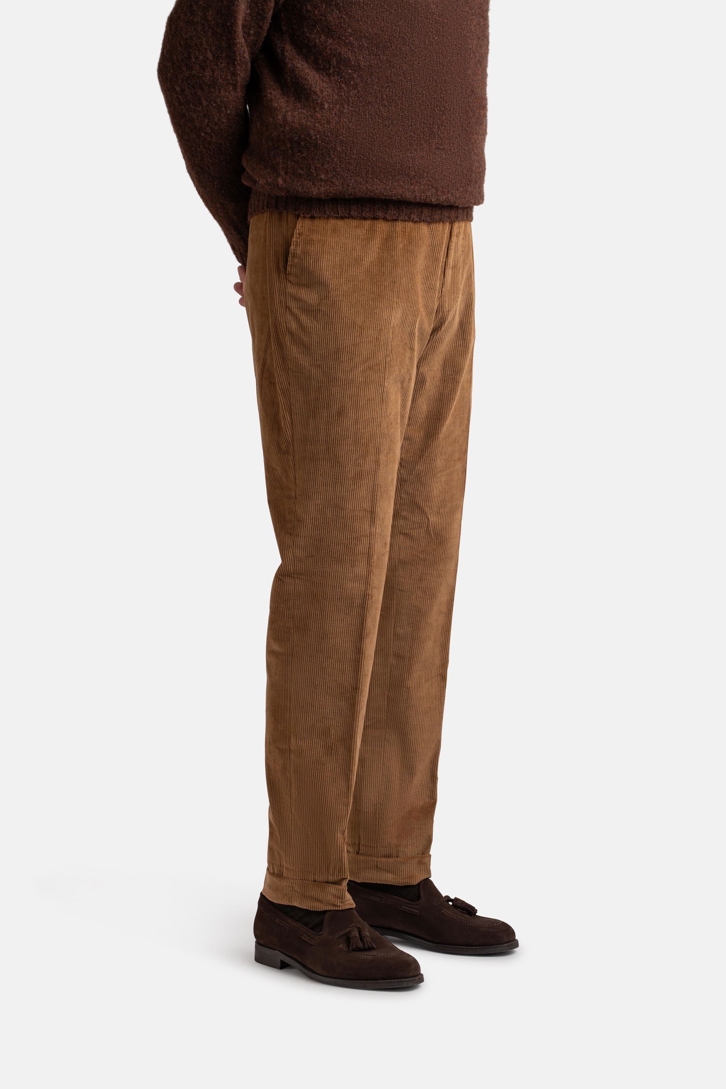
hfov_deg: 16.5
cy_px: 544
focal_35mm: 83
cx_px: 363
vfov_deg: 24.5
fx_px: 2511
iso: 100
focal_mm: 83
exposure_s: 1/125
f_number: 8
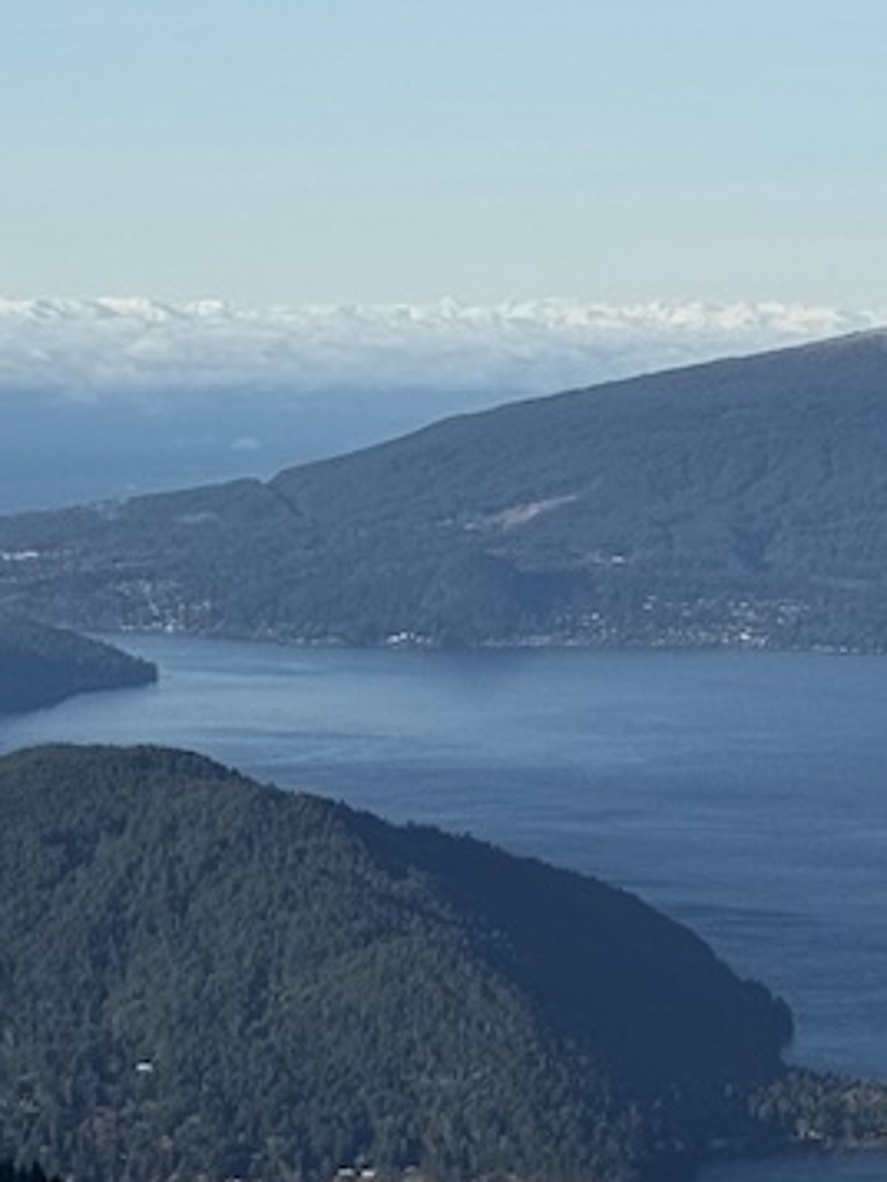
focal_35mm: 179
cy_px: 1935
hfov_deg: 8.2
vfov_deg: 10.5
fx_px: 6112
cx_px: 927
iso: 64
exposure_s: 1/4049
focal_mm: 6.76
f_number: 1.78
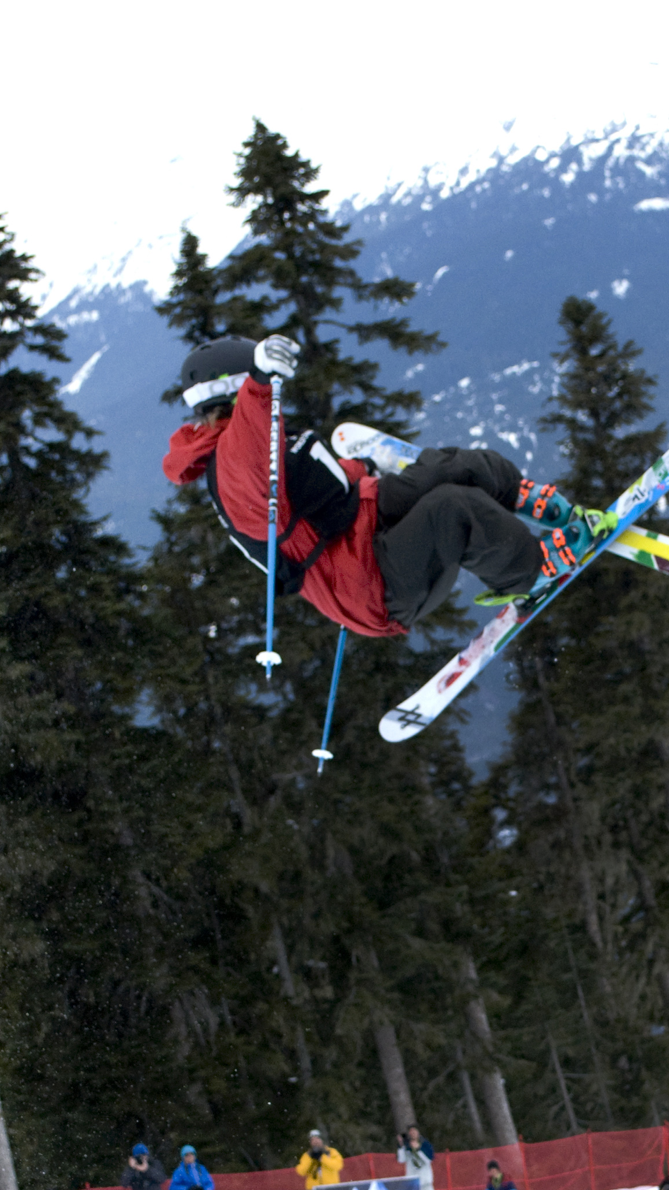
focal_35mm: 101
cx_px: 663
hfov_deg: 11.9
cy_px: 954
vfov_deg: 20.9
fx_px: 3187
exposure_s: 1/2000
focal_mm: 34
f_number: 5.6
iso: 800
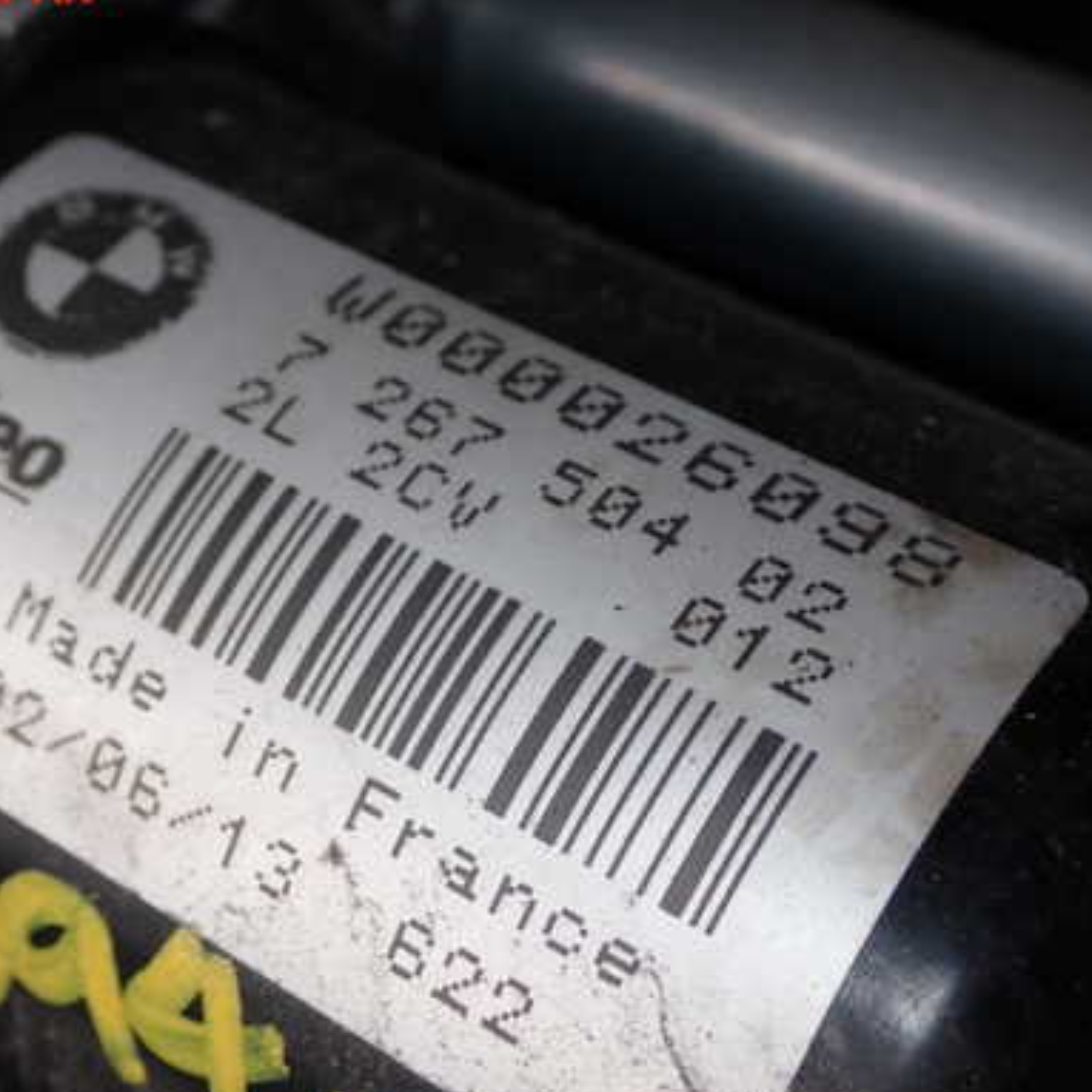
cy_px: 590
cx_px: 431
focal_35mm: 65
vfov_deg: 26.5
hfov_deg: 26.4
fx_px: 2320
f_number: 9
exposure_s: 1/50
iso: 100
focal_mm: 8.4
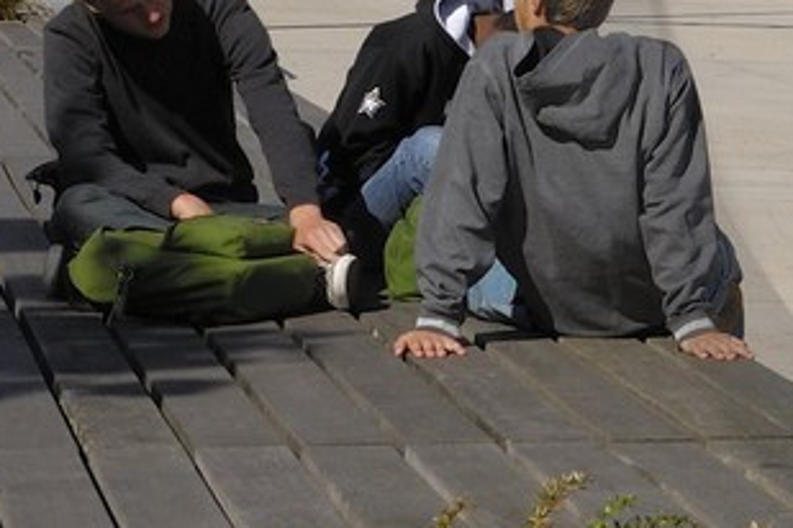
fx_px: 4780
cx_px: 1565
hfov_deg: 9.0
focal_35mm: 217
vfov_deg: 6.3
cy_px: -220
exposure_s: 1/160
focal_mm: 28
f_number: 11
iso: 100
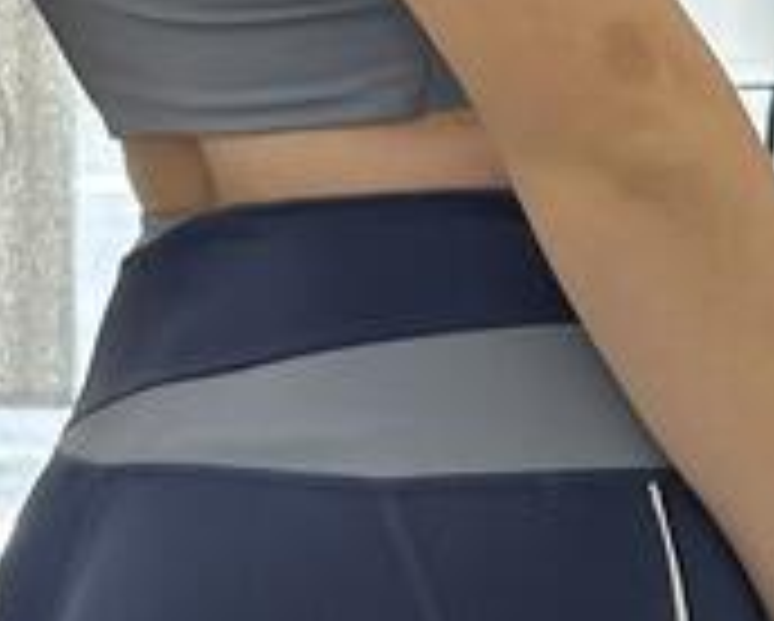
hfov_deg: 10.8
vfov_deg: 8.7
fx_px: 4059
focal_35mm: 177
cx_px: 711
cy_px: 94
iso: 64
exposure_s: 1/100
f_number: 1.5
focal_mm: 5.7
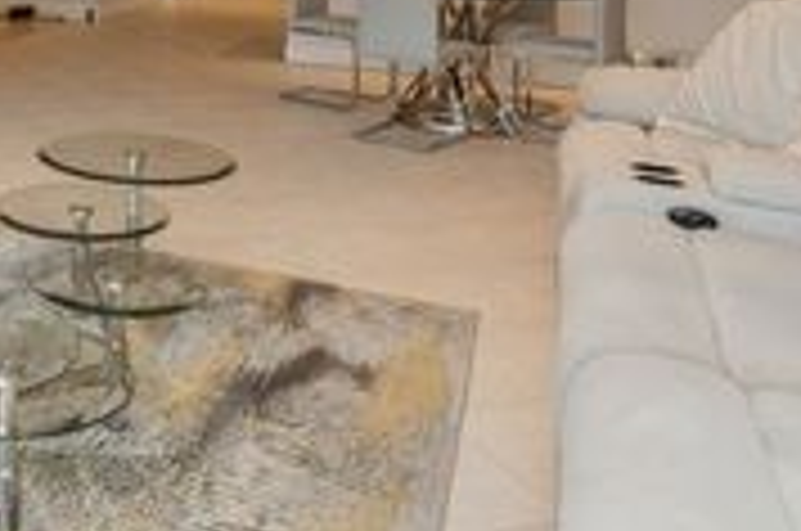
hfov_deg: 37.0
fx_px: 999
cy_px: -115
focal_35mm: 45
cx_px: -72
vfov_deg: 26.3
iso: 200
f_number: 8
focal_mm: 16
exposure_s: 1/20
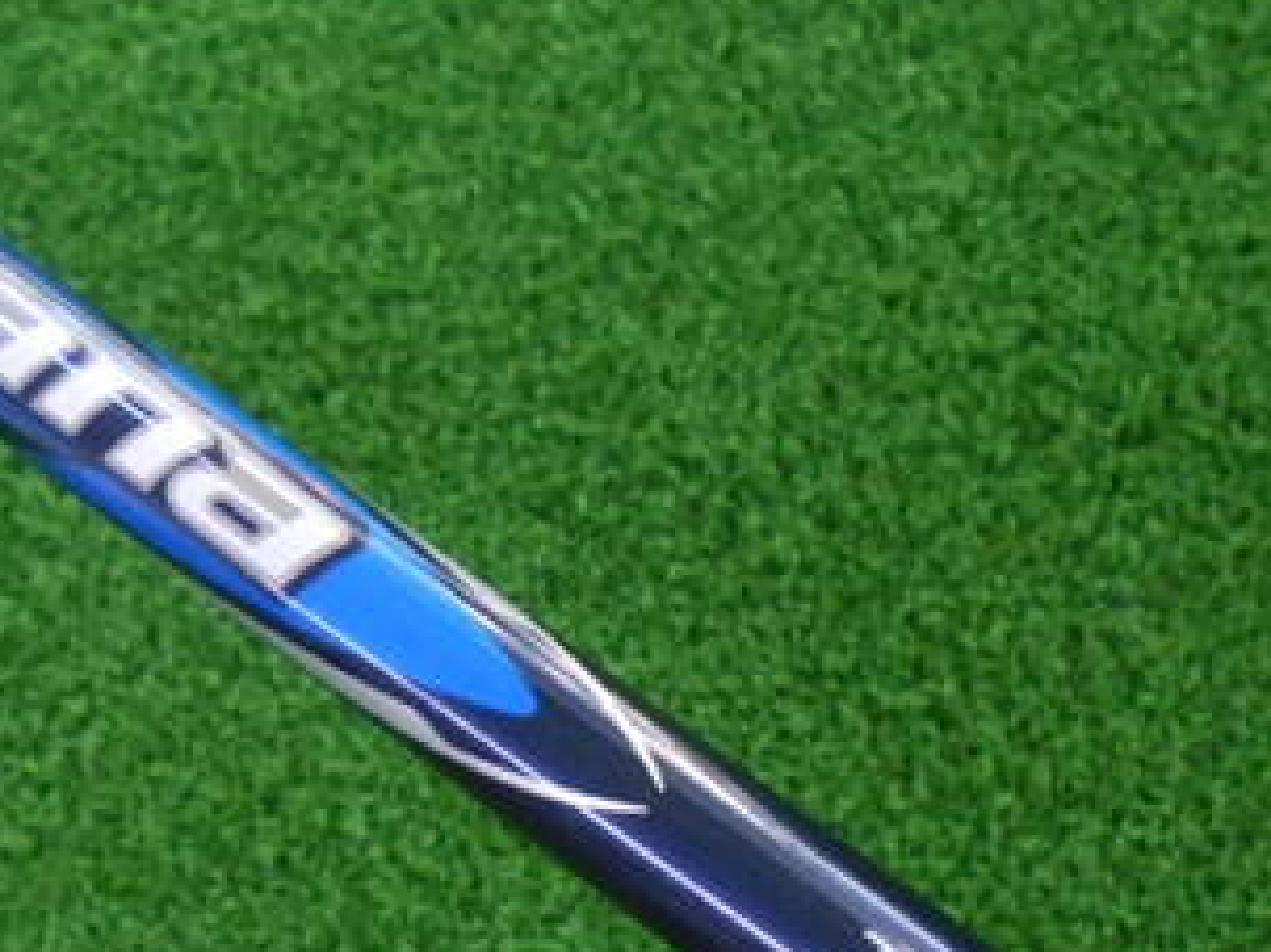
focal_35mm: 55
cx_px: 373
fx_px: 2019
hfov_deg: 34.5
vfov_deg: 26.4
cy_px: 608
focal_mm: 4.6
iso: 800
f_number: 3.2
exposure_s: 1/125
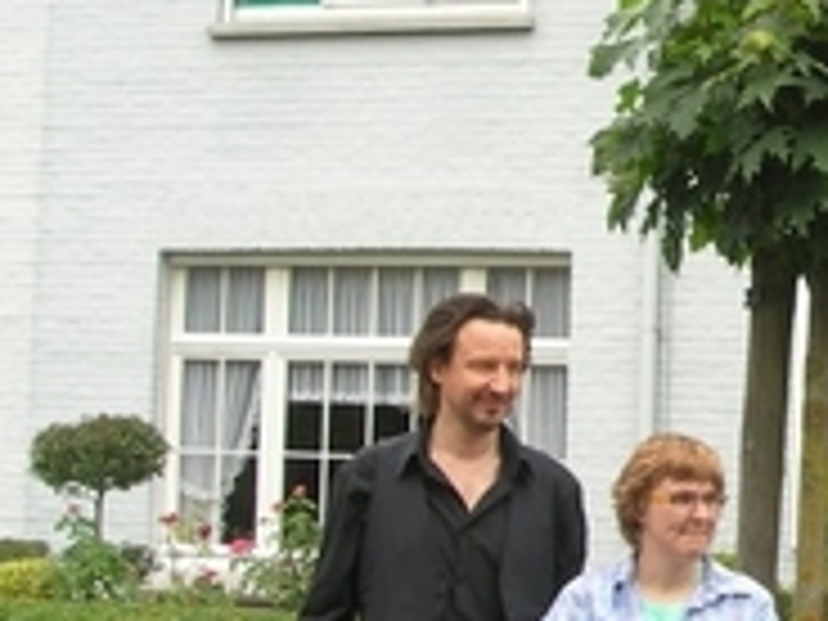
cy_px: 310
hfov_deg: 15.0
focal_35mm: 124
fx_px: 2966
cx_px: 1143
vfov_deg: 12.0
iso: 50
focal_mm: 7.8
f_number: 4.8
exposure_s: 1/140
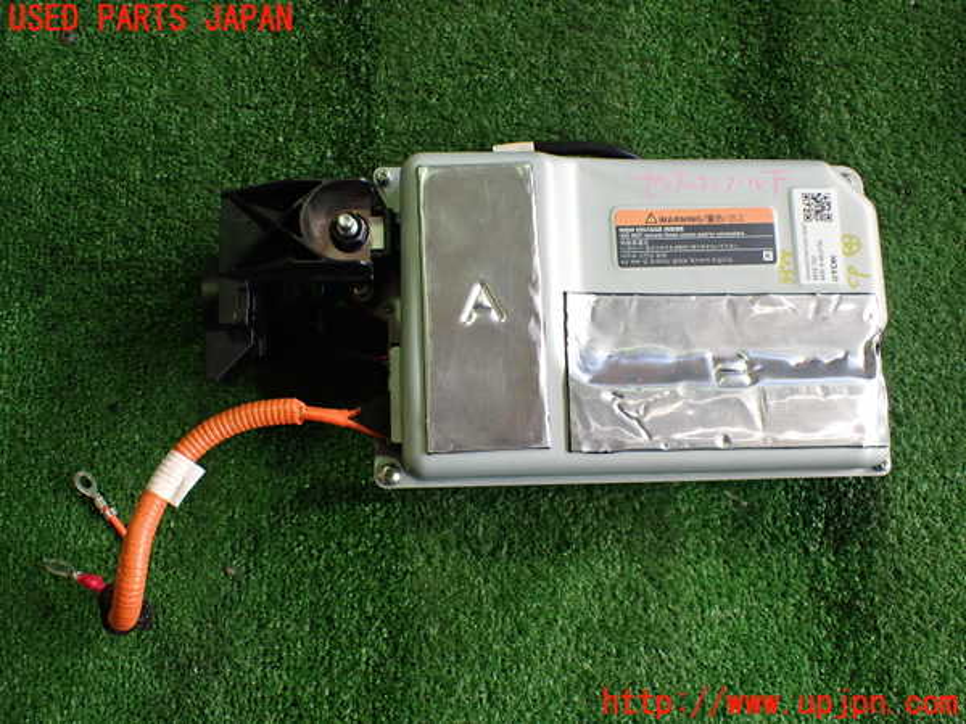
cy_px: 362
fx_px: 837
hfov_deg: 60.0
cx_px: 483
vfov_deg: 46.8
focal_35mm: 30
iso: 320
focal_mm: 5.4
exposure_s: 1/125
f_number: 2.3
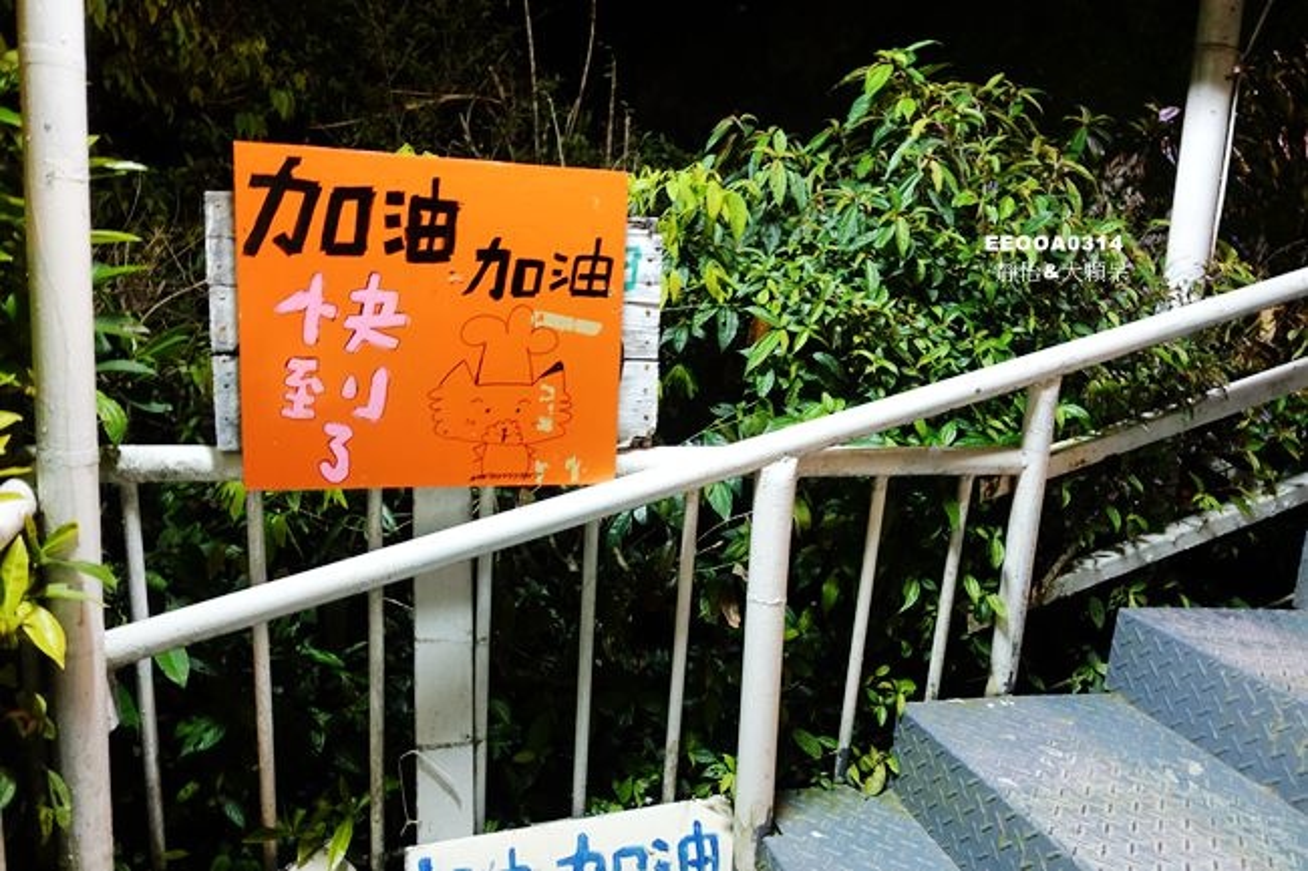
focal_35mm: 24
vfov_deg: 53.1
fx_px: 872
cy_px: 436
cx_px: 654
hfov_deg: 73.8
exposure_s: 1/8
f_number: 1.8
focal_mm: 8.8
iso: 1000
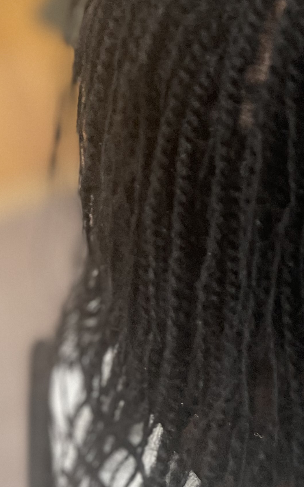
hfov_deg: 19.1
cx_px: 306
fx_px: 875
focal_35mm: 66
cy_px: 110
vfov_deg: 30.5
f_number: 1.6
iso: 500
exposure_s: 1/57
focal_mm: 5.1
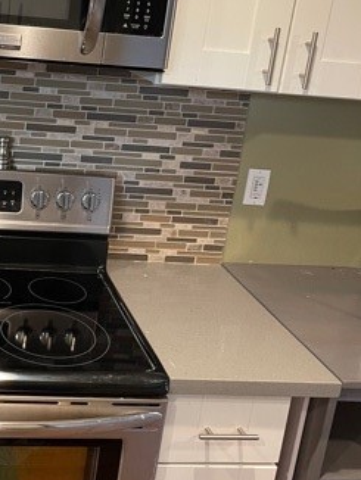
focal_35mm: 51
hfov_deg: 27.2
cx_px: 12
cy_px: 163
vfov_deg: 37.1
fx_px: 708
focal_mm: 5.1
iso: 200
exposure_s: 1/60
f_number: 1.6
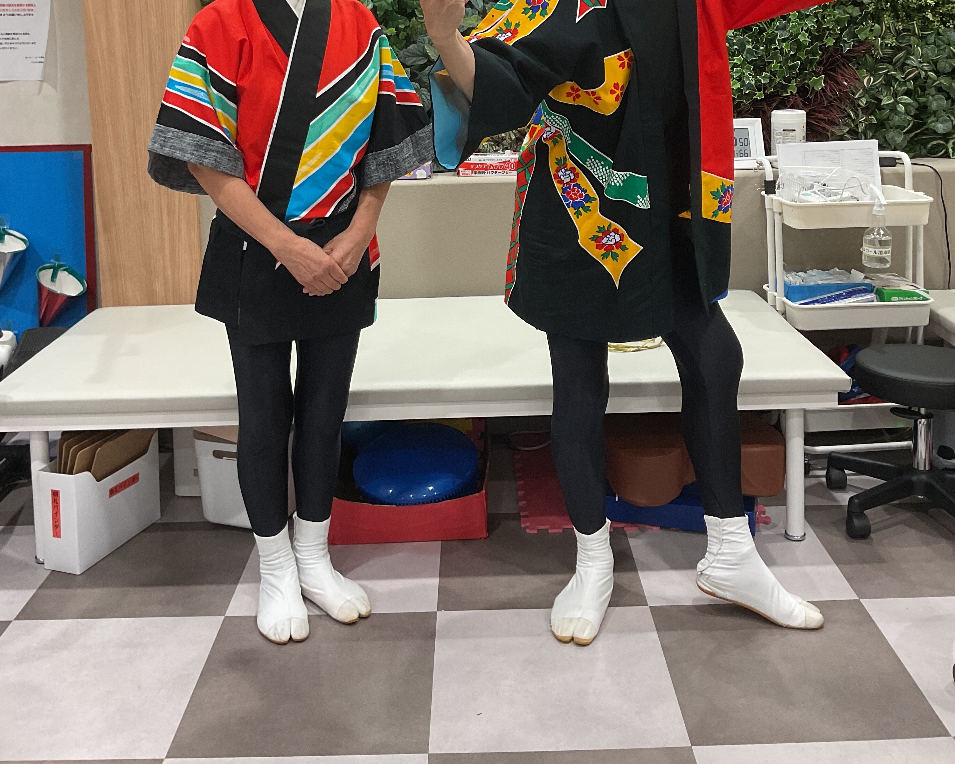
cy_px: 144
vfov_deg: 37.6
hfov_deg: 47.9
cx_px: 479
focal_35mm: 38
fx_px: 1074
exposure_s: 1/60
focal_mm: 3
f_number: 1.8
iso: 64
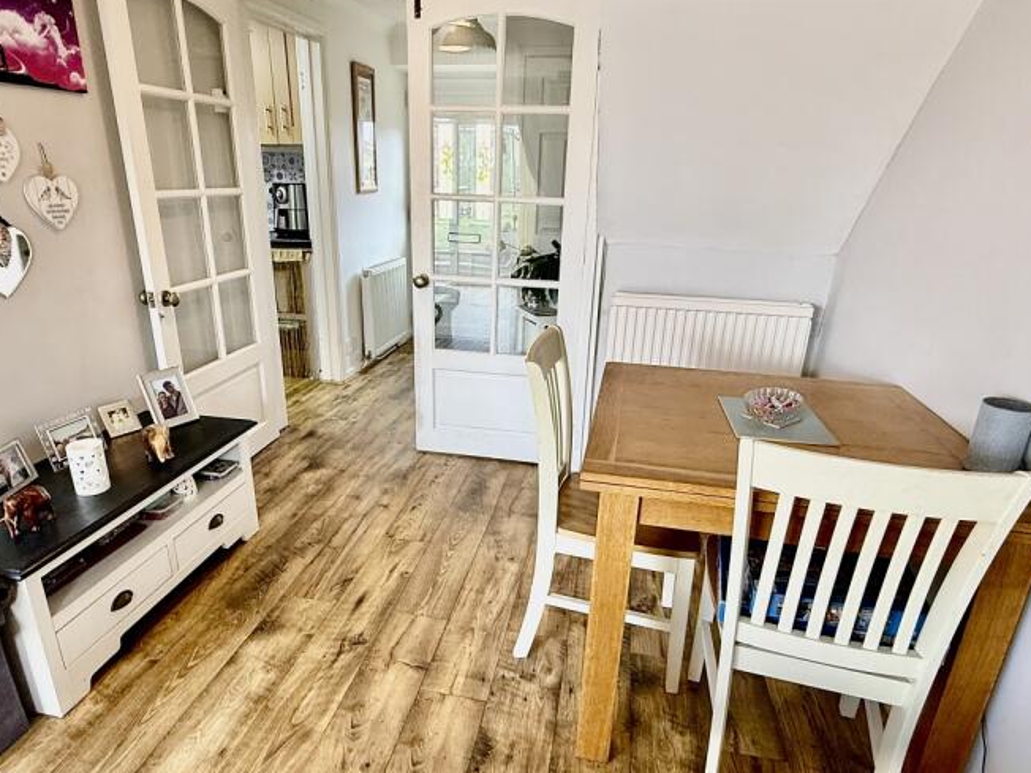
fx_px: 655
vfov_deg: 61.0
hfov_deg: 76.4
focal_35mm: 22
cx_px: 497
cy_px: 419
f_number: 2.2
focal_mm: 2.22
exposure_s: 1/100
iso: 160
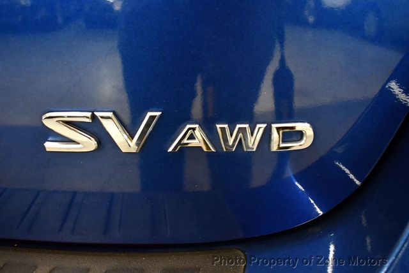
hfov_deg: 53.1
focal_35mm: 36
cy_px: 136
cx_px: 204
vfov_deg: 36.9
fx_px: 409
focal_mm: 18
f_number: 3.5
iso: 3200
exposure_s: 1/80
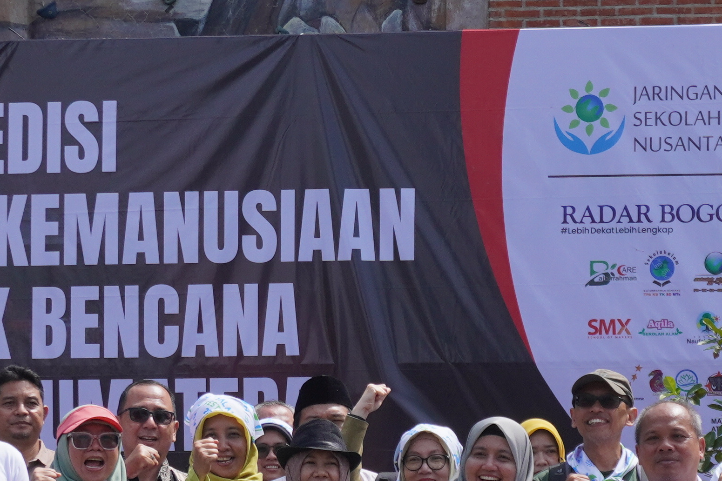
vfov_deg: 7.6
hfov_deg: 11.4
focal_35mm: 180
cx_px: 467
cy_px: 248
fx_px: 3608
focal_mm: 31
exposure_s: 1/400
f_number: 8
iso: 160
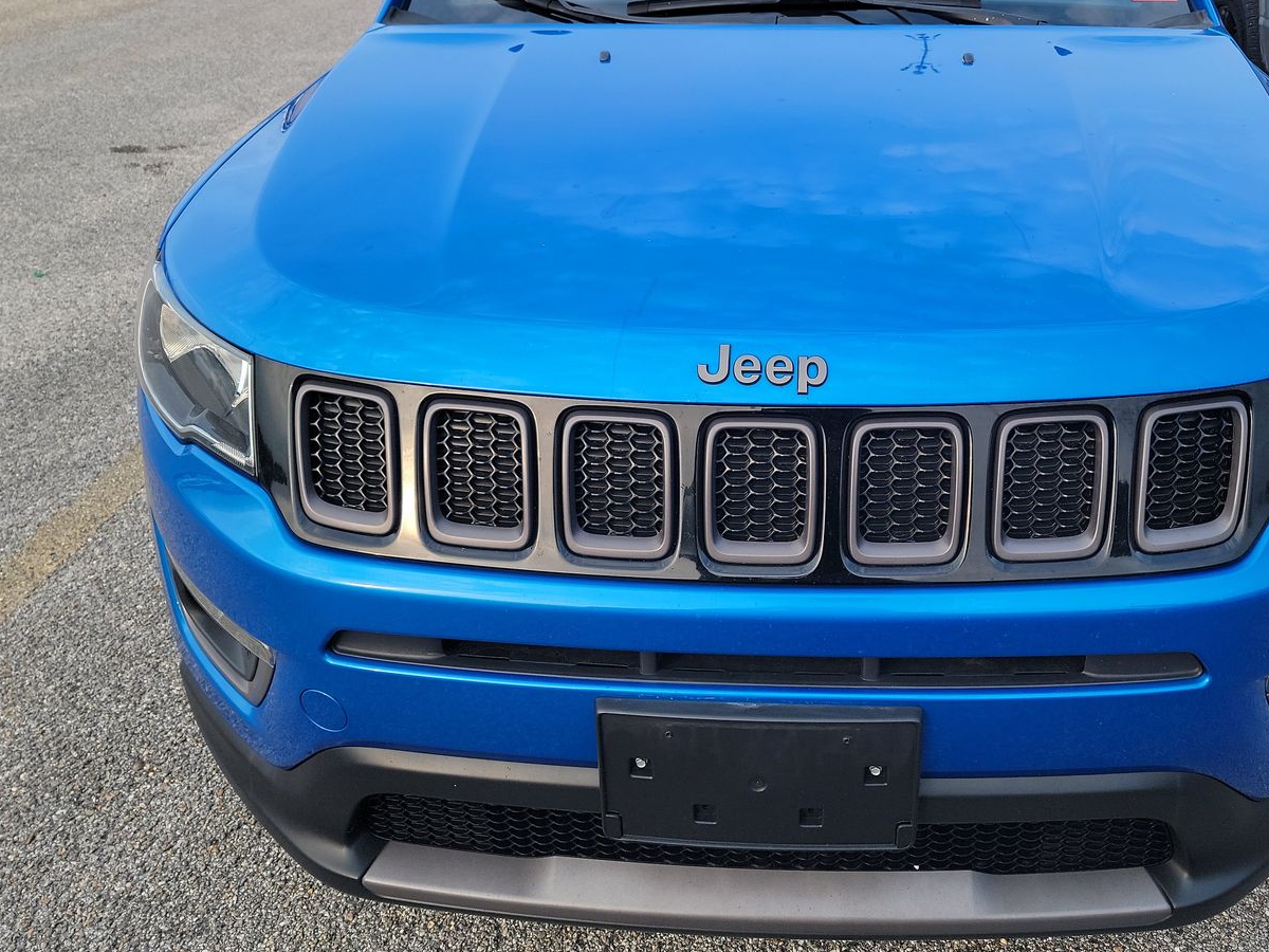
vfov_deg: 43.7
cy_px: 334
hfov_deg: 56.5
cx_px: 748
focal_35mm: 32
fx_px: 1173
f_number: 1.8
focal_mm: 6.7
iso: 50
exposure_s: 1/159
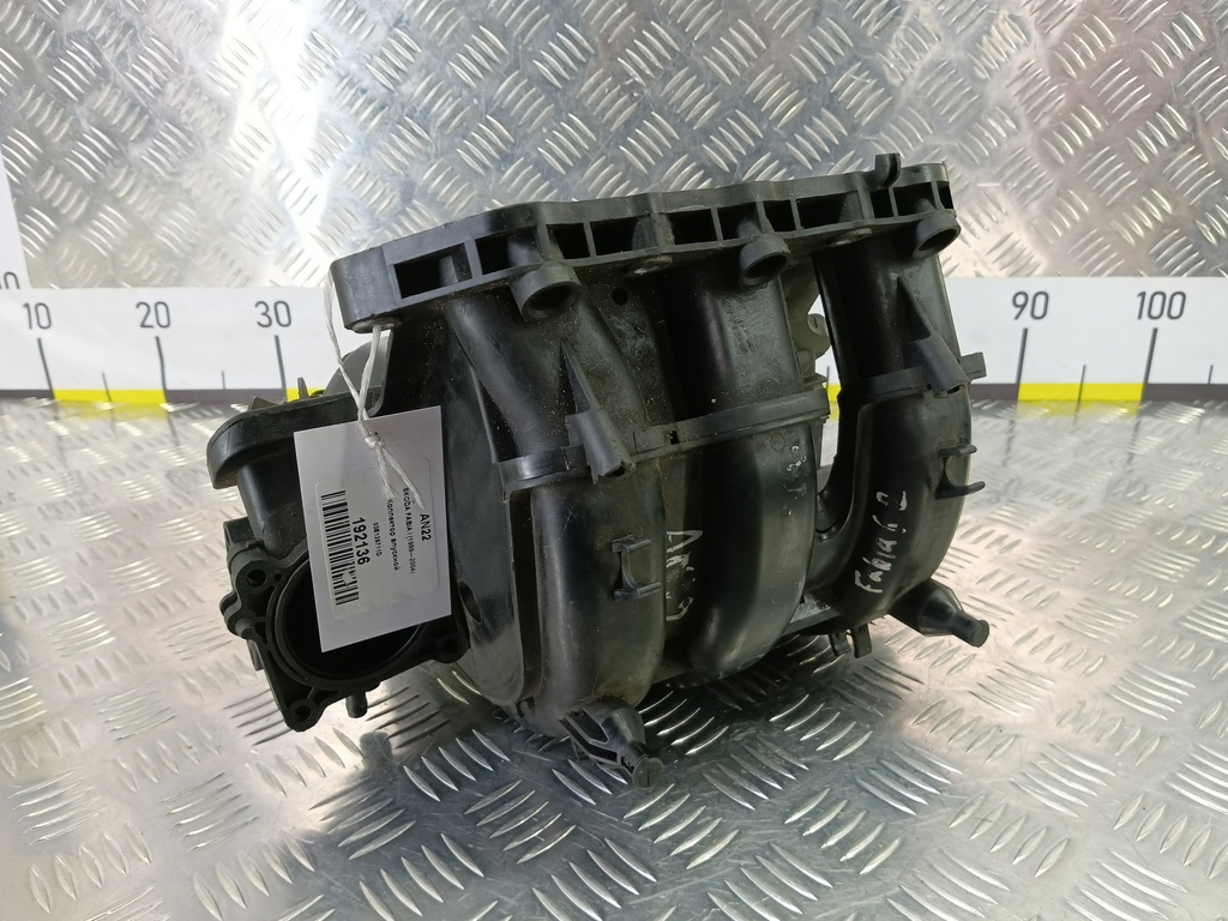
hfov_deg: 73.9
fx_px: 816
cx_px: 614
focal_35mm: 23
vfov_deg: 58.9
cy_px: 460
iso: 218
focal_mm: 4.11
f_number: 1.6
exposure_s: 1/50
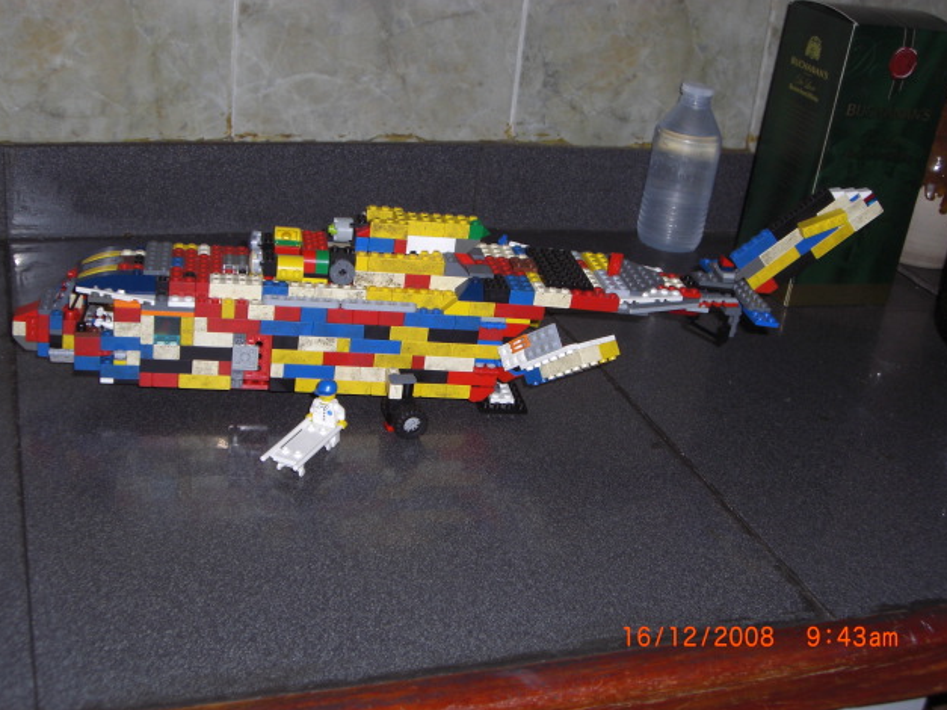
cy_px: 349
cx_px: 473
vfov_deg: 30.3
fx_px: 1313
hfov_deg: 39.7
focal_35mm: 48
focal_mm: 7.6
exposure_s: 1/60
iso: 100
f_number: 3
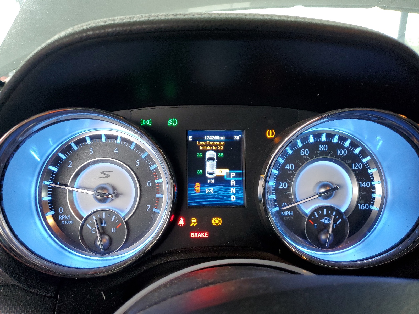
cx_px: 210
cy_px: 157
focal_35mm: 26
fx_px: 315
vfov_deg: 53.1
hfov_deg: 67.3
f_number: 1.5
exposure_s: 1/60.2
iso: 146
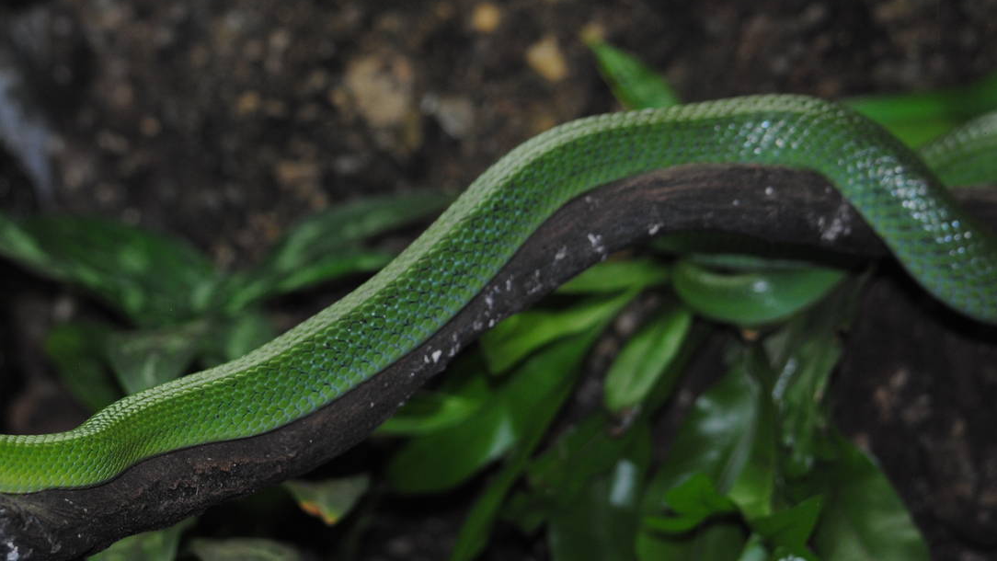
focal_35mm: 144
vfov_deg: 8.4
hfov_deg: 14.9
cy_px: 362
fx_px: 3807
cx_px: 411
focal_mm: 62
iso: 200
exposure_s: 1/60
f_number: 4.5
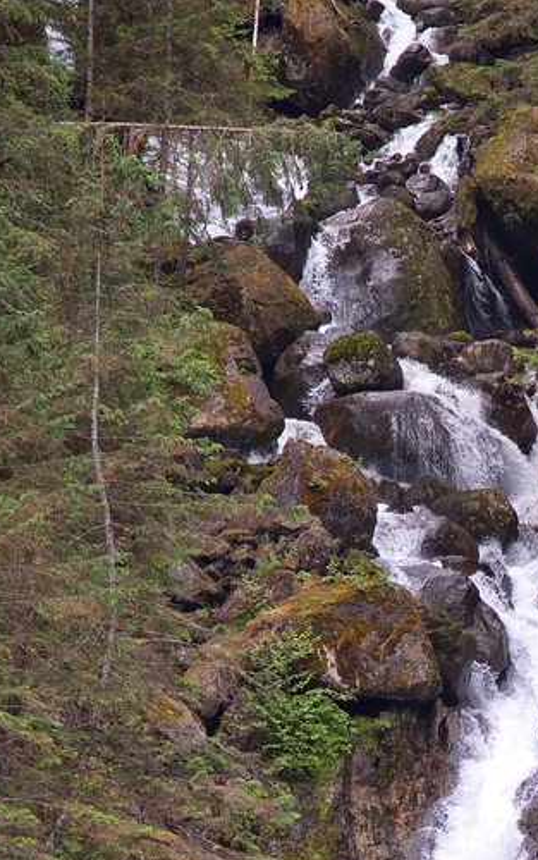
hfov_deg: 4.2
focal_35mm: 313
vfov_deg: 6.7
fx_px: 7334
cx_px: 523
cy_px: 769
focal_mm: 120
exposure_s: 1/250
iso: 280
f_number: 4
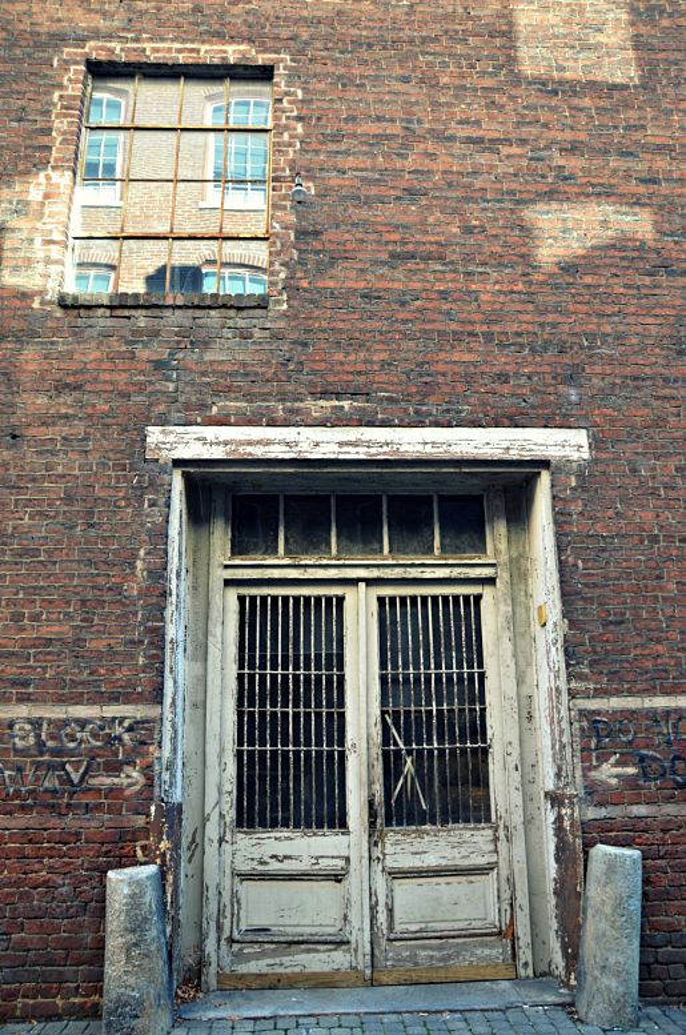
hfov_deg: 47.8
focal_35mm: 27
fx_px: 775
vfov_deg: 67.5
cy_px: 518
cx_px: 343
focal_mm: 18
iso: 400
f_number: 4.5
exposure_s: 1/80
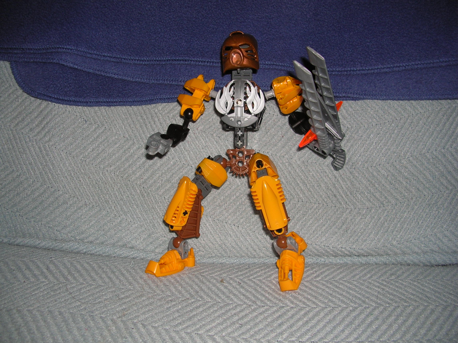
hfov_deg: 52.7
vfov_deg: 40.6
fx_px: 463
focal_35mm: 35
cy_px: 172
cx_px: 229
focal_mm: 5.8
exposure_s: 1/60.1
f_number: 2.8
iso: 50
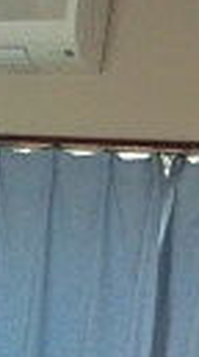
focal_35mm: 130
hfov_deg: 8.2
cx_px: -345
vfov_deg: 15.5
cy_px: 495
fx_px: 1227
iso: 400
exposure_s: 1/30
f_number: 3.2
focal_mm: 4.3
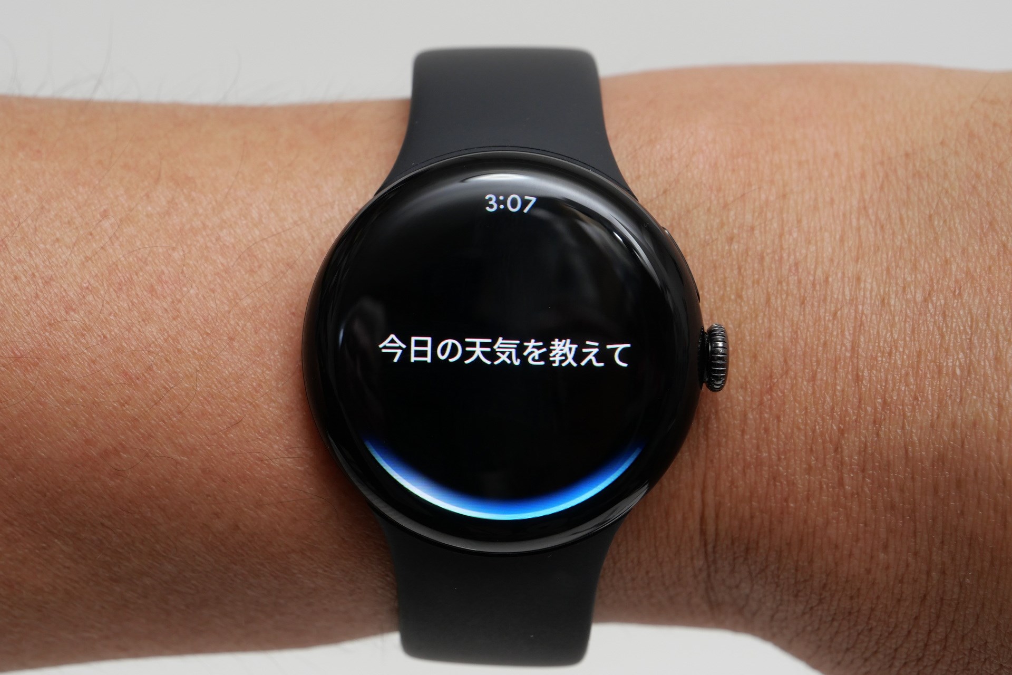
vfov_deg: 12.7
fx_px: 3036
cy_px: 338
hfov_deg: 18.9
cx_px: 506
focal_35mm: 108
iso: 400
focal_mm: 52
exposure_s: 1/60
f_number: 6.3
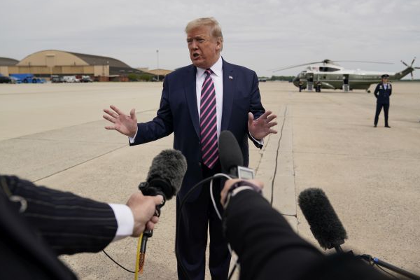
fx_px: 362
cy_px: 136
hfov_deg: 60.3
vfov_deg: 42.3
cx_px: 214
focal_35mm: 31
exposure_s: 1/4000
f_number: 3.5
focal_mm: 30
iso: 200
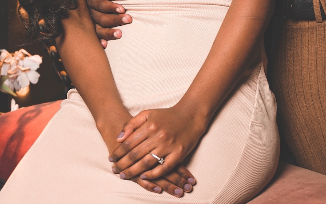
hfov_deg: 9.6
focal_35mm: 218
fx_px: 1937
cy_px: -150
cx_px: 189
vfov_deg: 5.9
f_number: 4
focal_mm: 79
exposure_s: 1/50
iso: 400
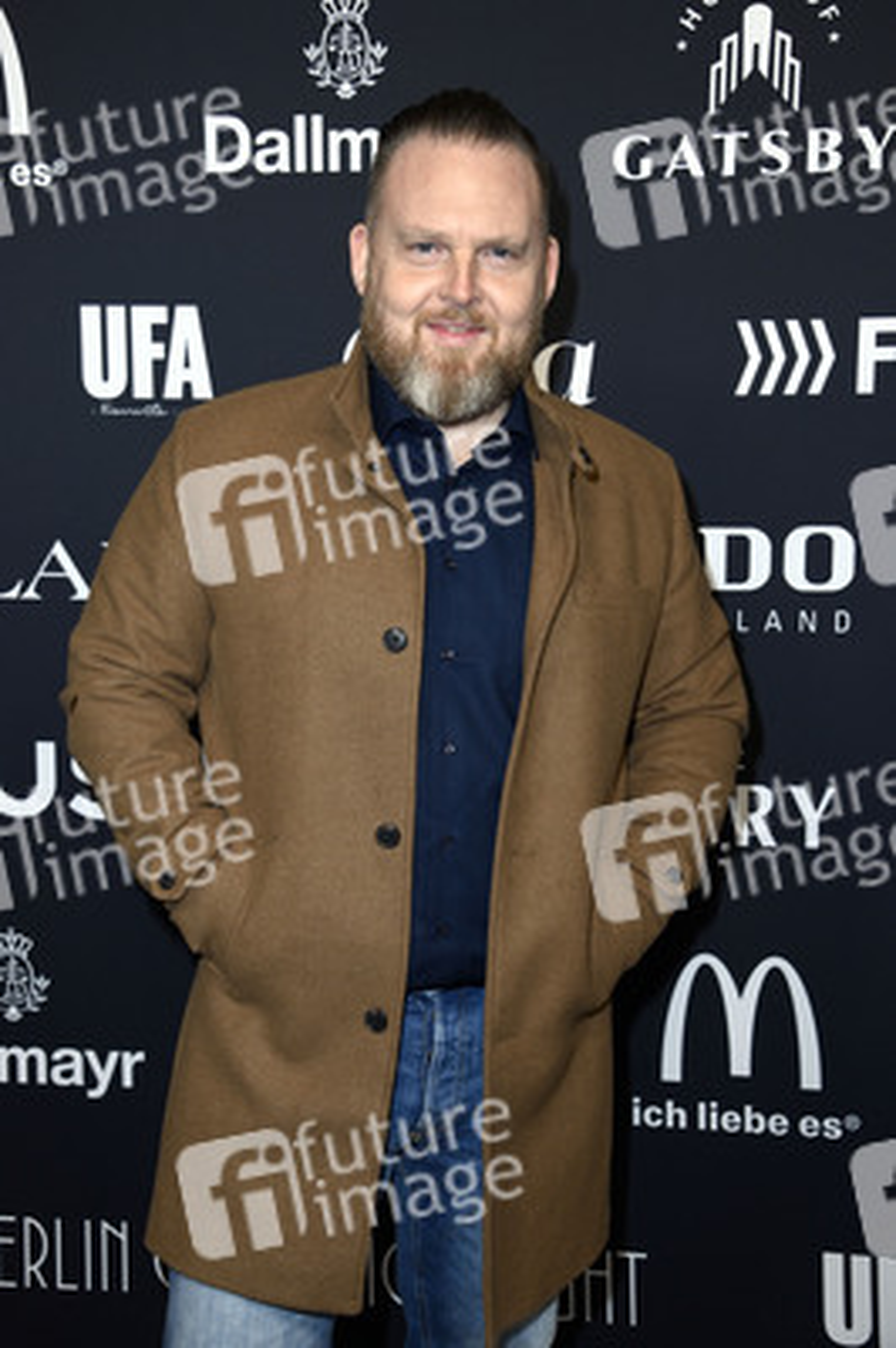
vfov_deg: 41.1
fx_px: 1795
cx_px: 448
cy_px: 674
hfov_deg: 28.0
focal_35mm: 48
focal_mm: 48
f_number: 5.6
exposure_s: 1/250
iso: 500
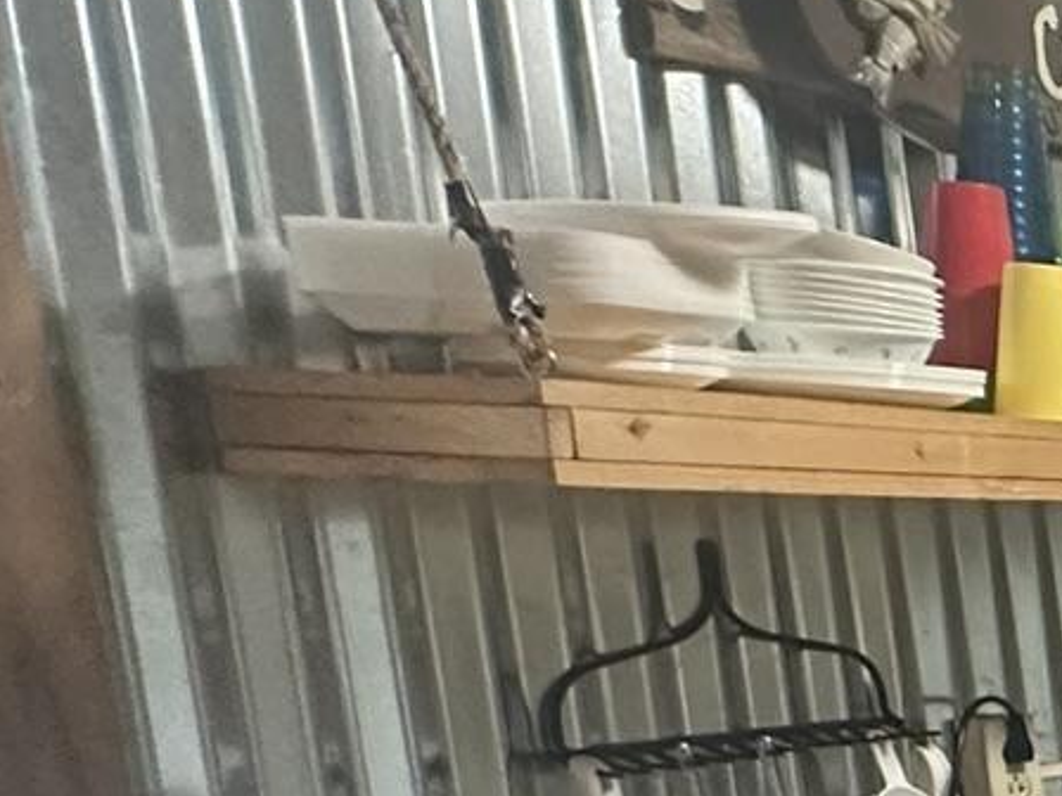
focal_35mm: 64
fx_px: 1963
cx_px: 2292
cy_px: 839
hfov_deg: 17.3
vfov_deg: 21.9
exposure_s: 1/60
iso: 400
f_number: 2.2
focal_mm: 2.22
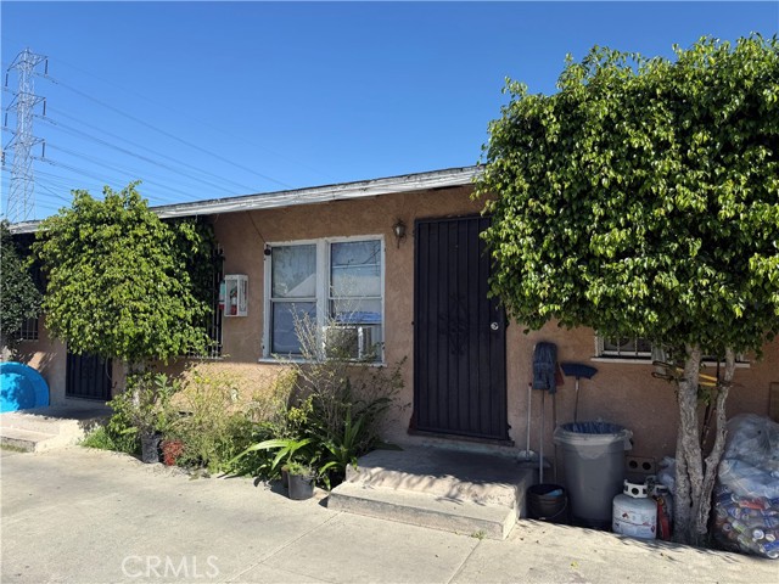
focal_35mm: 24
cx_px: 390
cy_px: 292
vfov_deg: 56.8
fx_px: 540
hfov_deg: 71.6
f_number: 1.78
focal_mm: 6.76
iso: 80
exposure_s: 1/2525
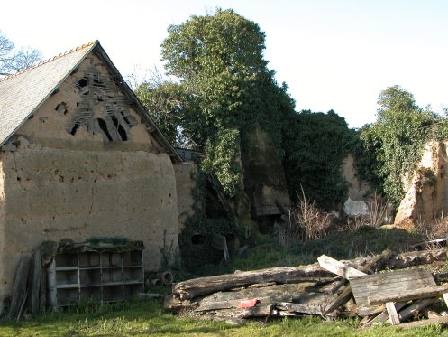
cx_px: 162
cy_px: 182
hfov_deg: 39.3
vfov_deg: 30.3
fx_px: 621
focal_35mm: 48
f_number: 4.5
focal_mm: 8.9
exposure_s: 1/166
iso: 100
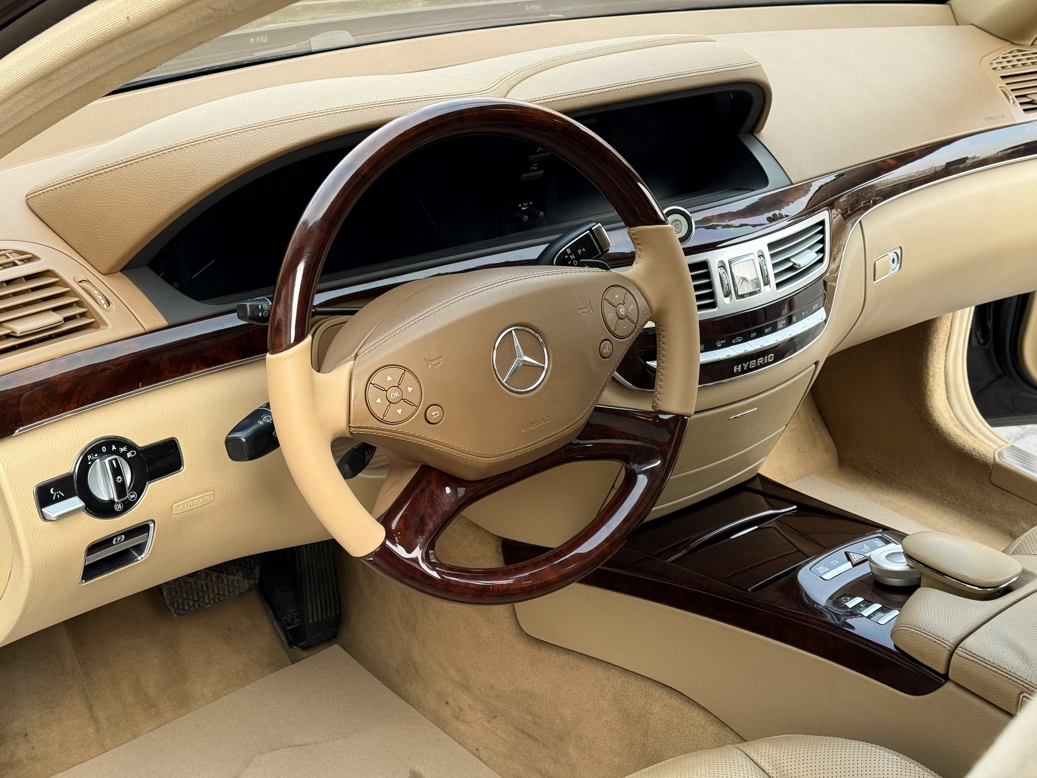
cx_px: 518
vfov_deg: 30.3
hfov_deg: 39.7
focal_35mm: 48
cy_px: 389
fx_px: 1438
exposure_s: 1/242
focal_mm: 6.76
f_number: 1.78
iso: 125
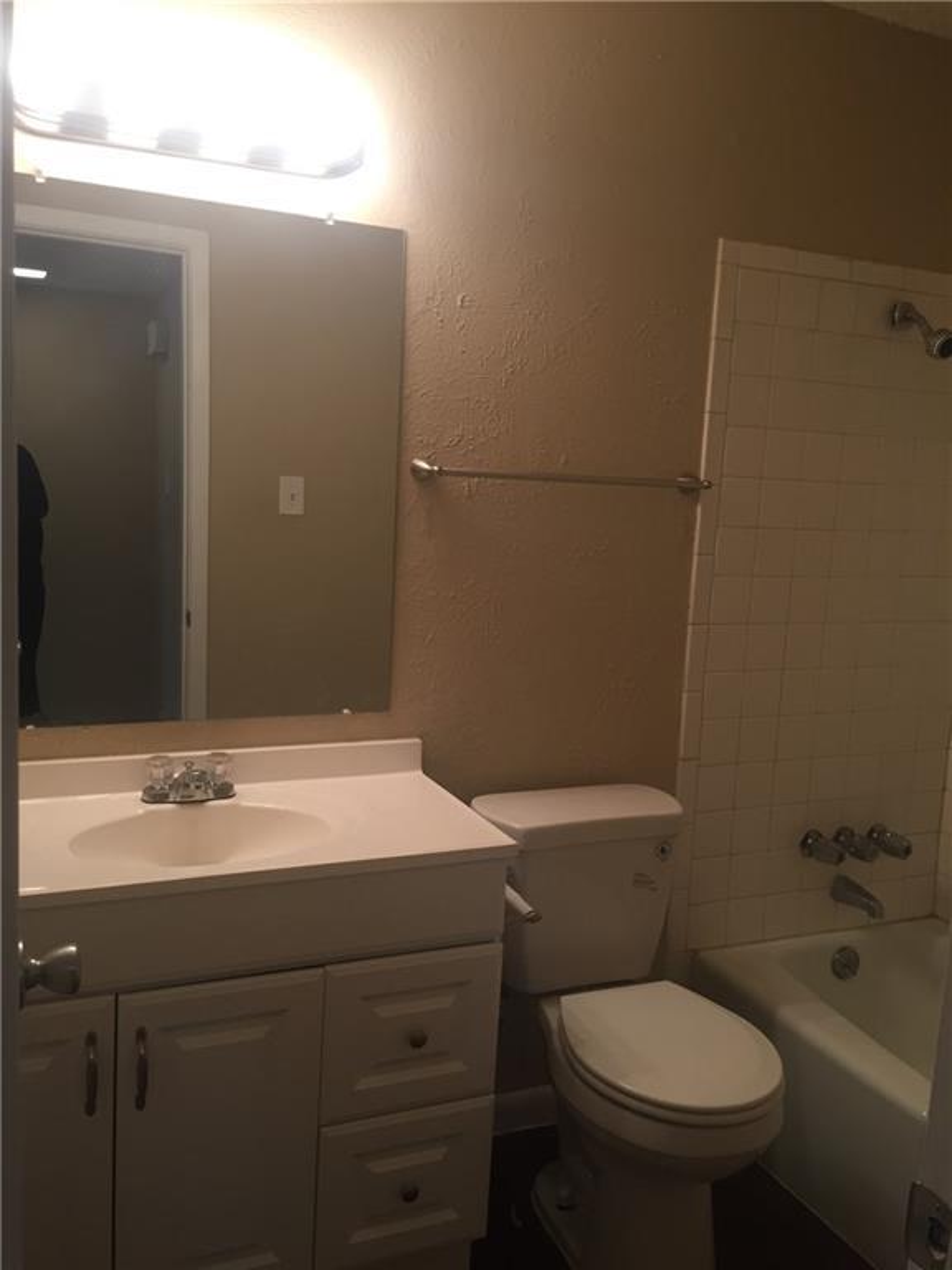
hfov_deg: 48.2
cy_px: 635
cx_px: 476
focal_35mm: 29
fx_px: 1063
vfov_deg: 61.7
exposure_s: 1/30
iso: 64
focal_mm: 4.15
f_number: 2.2
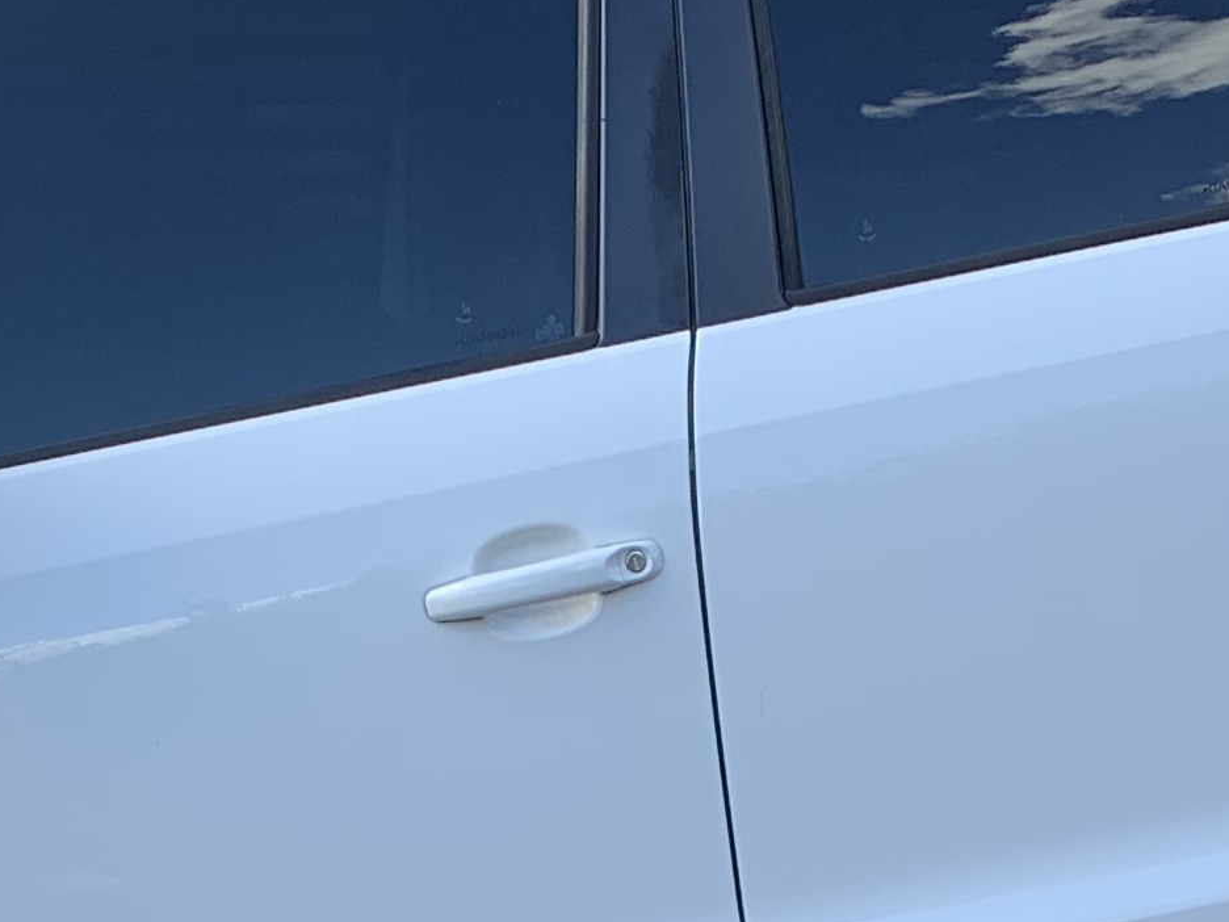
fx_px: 3976
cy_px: 1421
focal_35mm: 112
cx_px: 655
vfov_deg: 12.5
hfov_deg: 17.6
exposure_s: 1/375
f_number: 1.8
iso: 25
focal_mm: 4.25
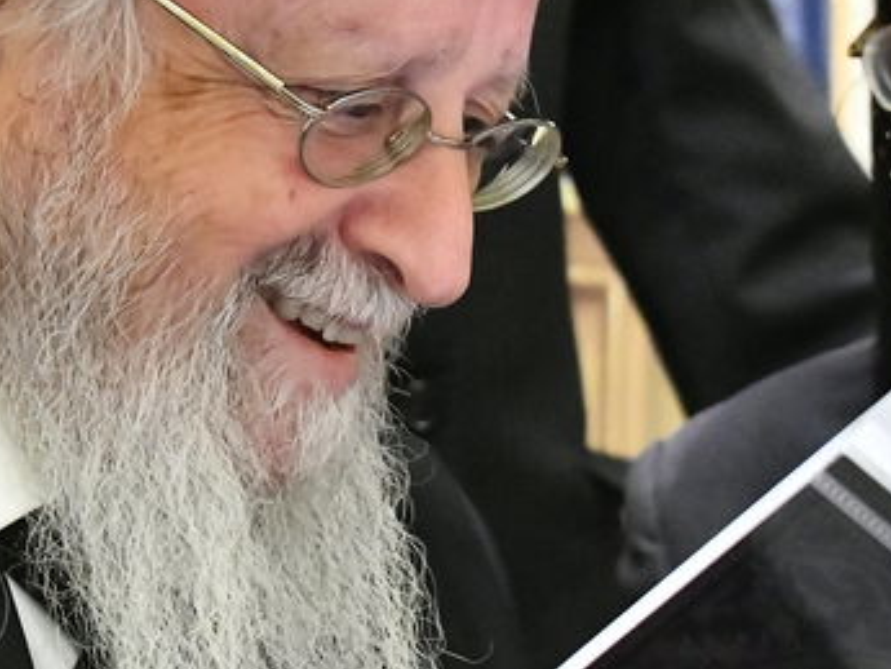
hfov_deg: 10.6
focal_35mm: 187
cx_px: 338
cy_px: 242
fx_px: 4815
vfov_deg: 7.9
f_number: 5
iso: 5000
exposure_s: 1/80
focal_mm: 48
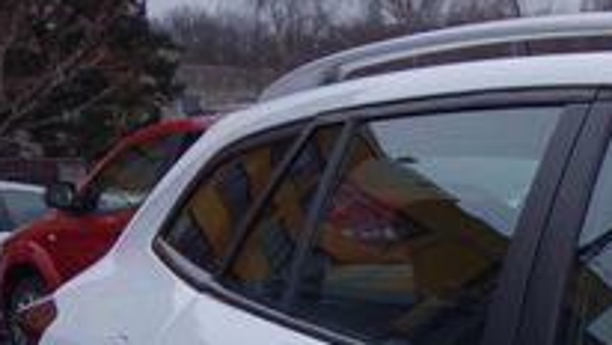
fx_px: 2370
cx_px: 1316
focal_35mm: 146
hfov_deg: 12.5
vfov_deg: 7.7
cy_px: 843
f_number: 1.8
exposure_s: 1/2000
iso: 125
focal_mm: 10.4
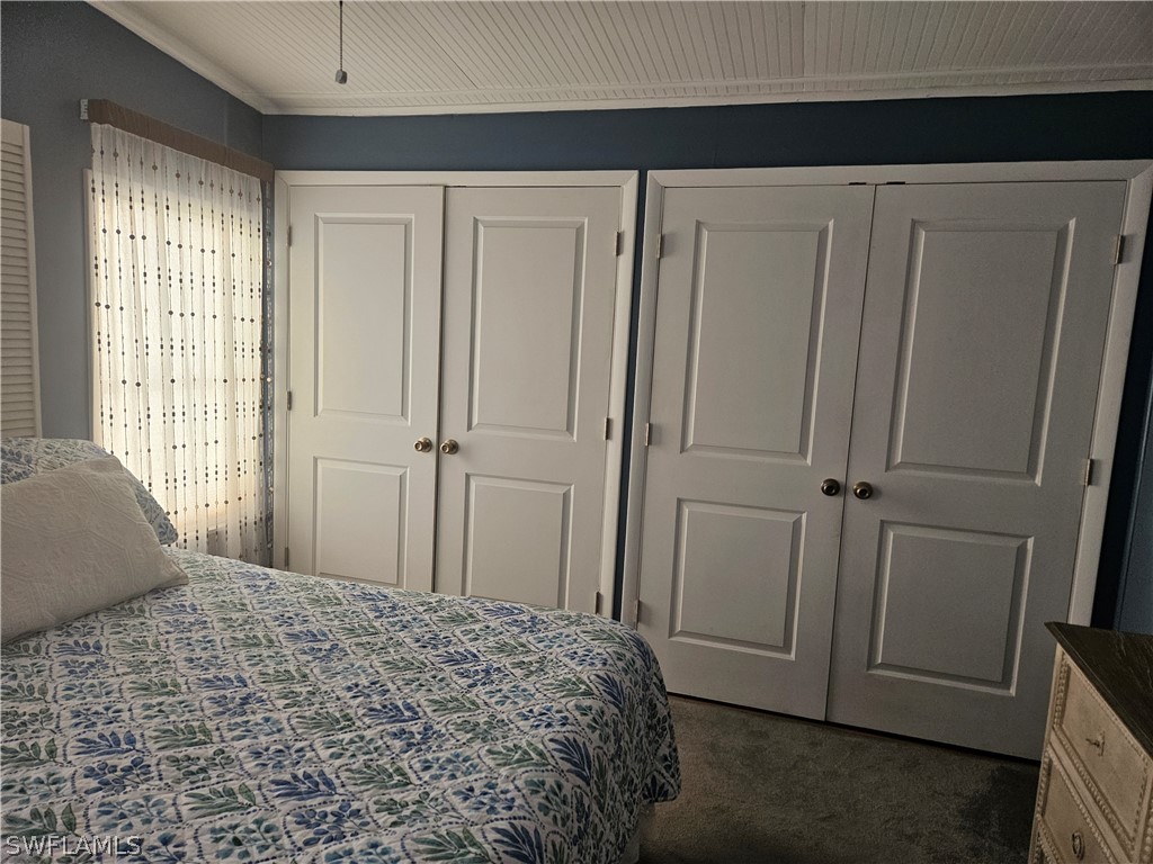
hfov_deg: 73.9
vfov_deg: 58.9
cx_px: 576
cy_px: 432
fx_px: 766
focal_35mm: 23
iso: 320
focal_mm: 5.4
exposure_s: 1/359
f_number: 1.8
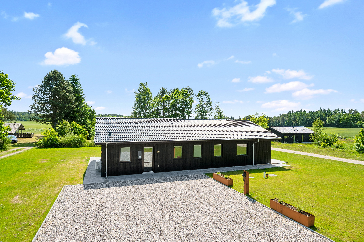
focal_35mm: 20
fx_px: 202
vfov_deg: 61.9
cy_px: 121
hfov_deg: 84.0
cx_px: 182
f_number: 8
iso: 200
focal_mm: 20
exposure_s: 1/500
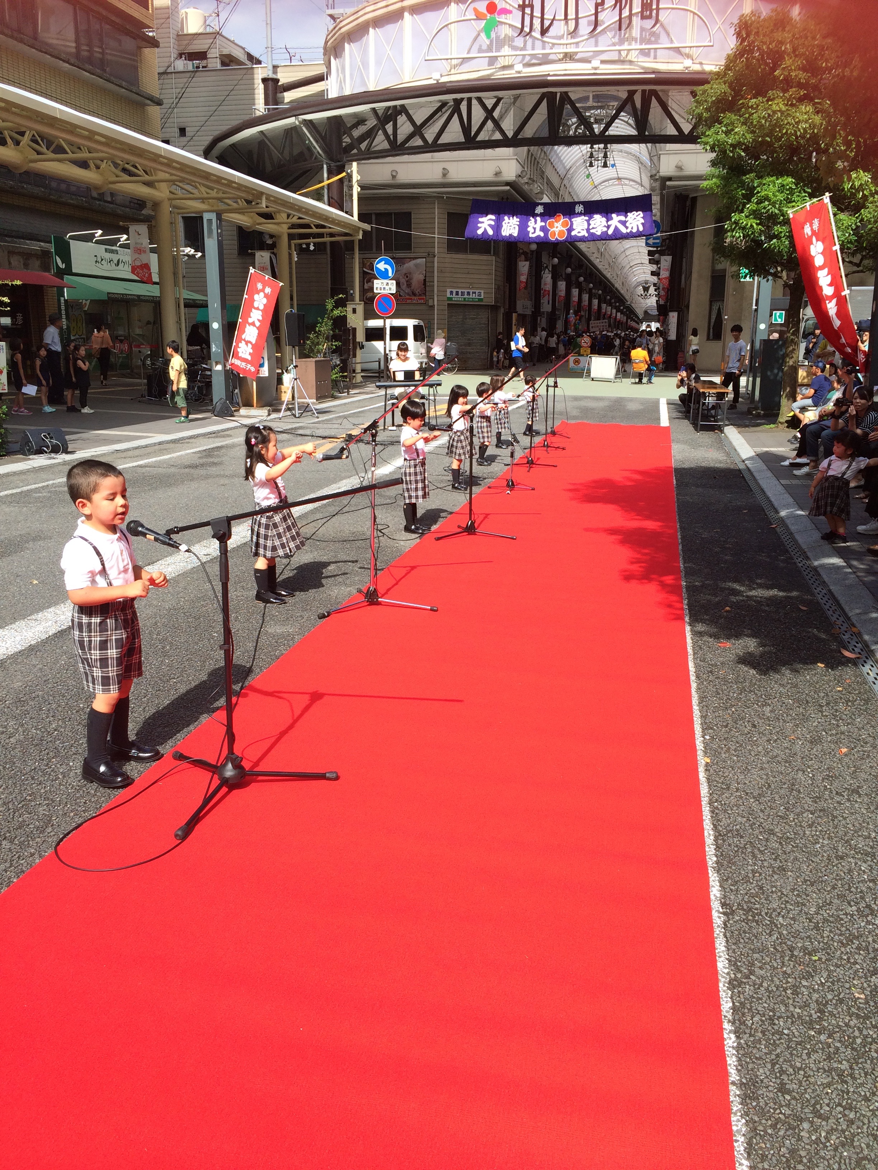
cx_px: 439
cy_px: 585
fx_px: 981
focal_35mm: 29
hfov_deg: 48.2
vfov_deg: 61.7
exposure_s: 1/1368
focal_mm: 4.15
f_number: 2.2
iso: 32
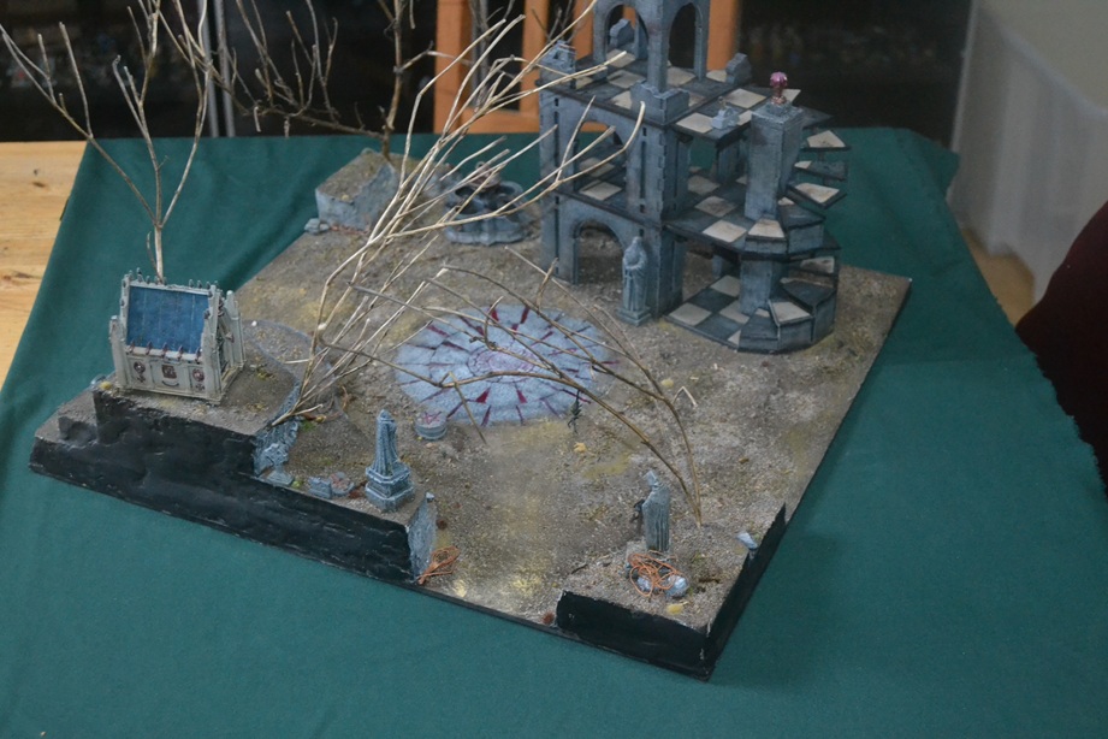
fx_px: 1616
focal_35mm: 52
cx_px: 554
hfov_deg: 37.9
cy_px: 370
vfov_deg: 25.8
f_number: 5
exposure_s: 1/60
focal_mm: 35
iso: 3200
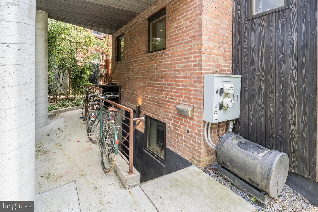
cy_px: 106
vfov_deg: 68.9
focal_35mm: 18
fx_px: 155
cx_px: 159
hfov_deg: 91.6
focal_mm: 17.5
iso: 640
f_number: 8
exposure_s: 1/100
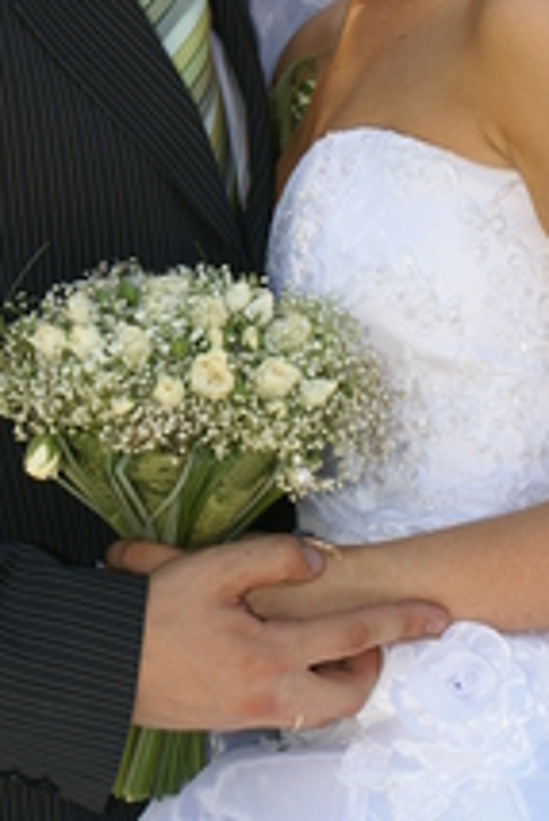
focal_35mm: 142
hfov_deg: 9.7
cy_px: 73
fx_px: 3244
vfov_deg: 14.3
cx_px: 194
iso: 200
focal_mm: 45
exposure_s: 1/125
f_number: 9
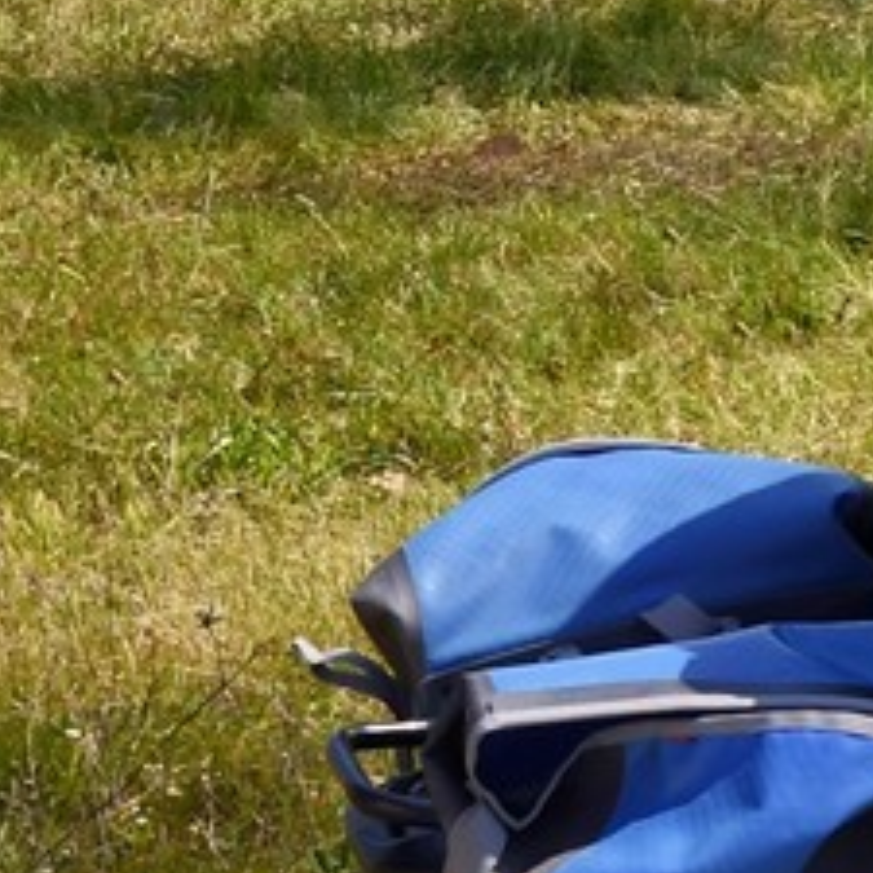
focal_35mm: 193
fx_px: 5507
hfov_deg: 7.7
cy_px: 21
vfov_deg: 9.0
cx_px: 2728
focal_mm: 32
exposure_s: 1/200
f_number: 10
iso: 200
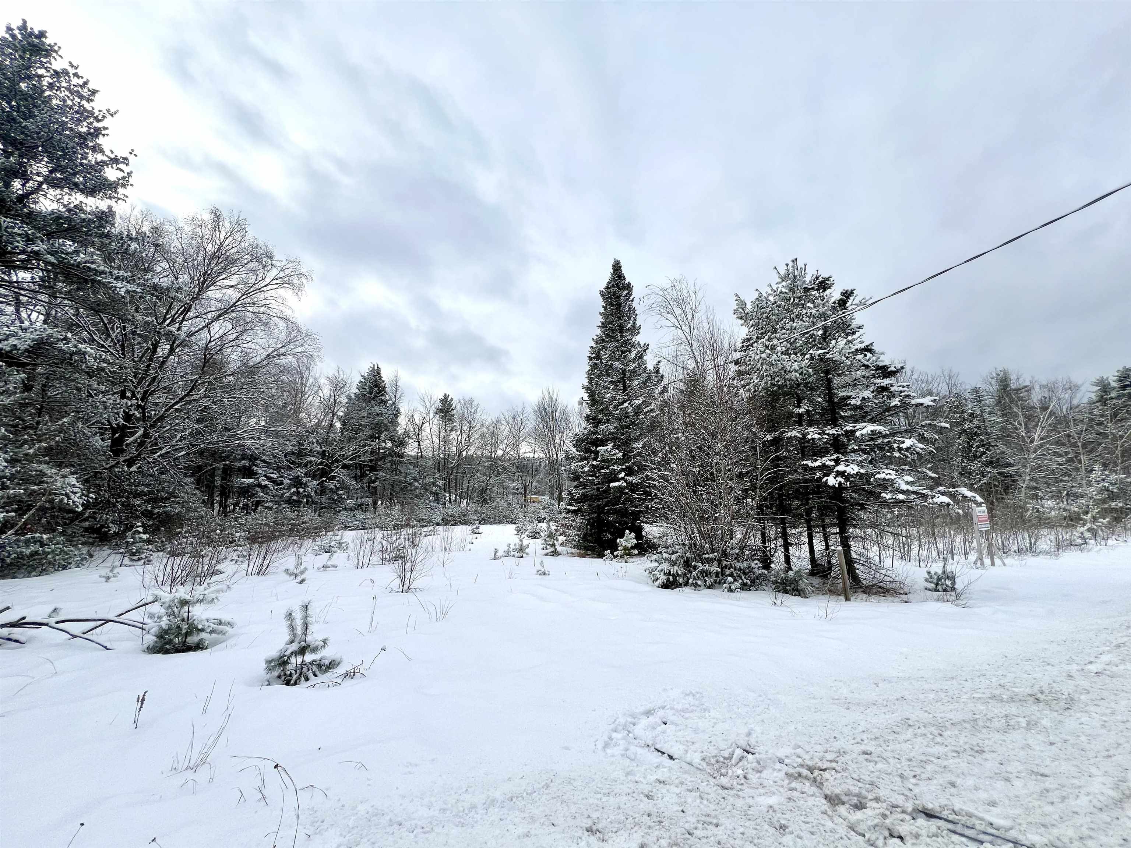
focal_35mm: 13
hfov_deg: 106.2
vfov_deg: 89.9
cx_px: 566
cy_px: 424
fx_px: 425
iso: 32
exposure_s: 1/2137
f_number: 1.8
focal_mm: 1.57
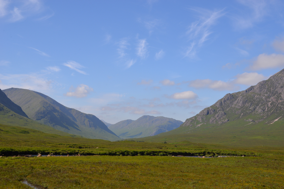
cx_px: 142
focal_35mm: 50
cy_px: 94
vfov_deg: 27.0
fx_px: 395
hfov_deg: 39.6
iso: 400
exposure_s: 1/500
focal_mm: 50
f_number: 11
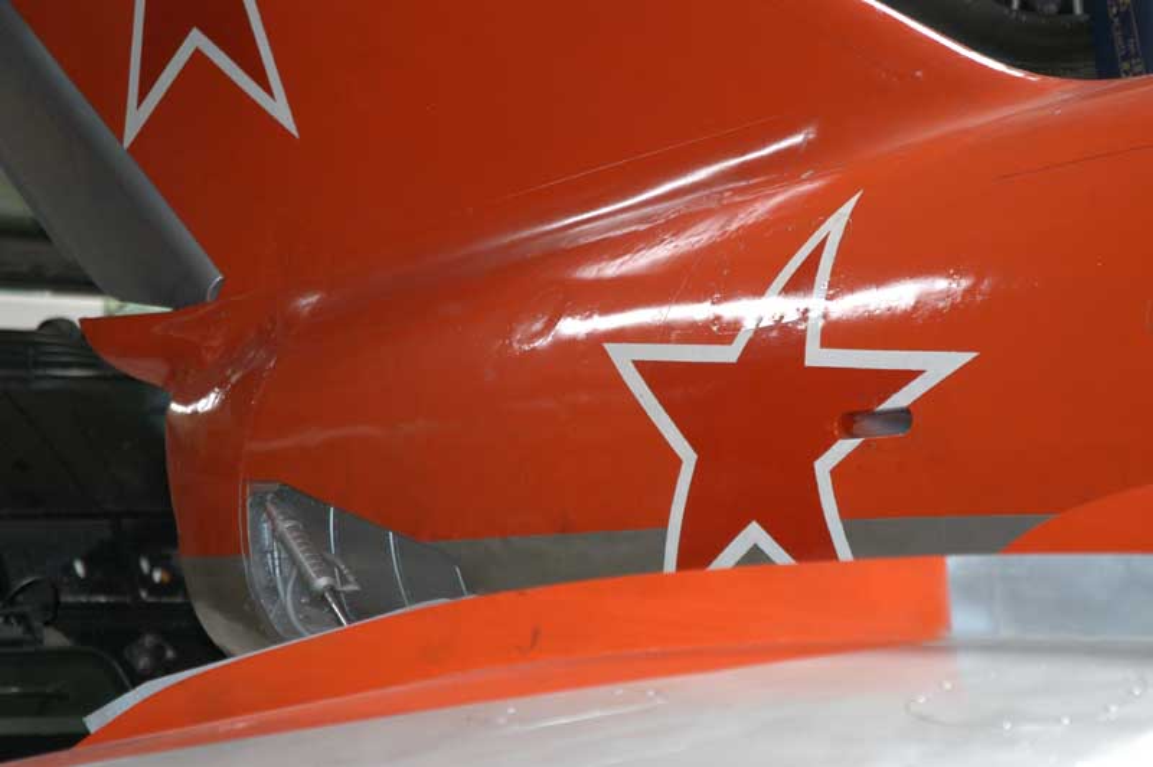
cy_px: 384
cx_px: 576
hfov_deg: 16.1
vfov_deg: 10.7
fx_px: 4080
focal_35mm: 128
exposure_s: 1/60
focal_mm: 85
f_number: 5
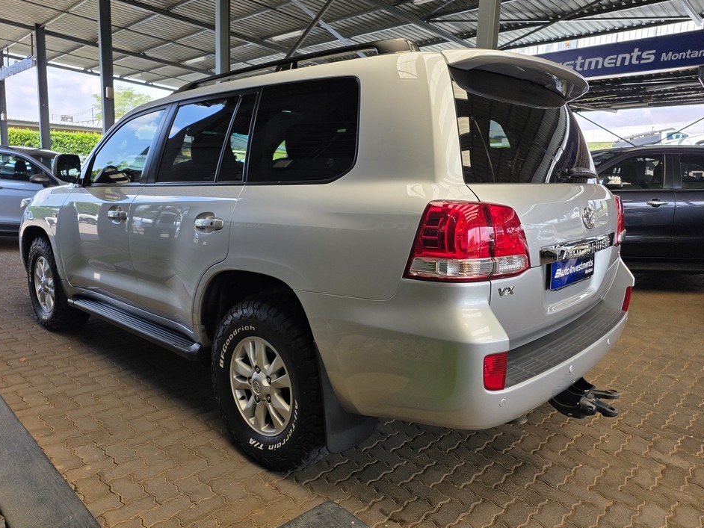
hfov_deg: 69.4
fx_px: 509
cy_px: 252
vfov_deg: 54.9
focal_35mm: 25
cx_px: 342
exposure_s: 1/359
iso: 32
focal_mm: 6.25
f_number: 1.7
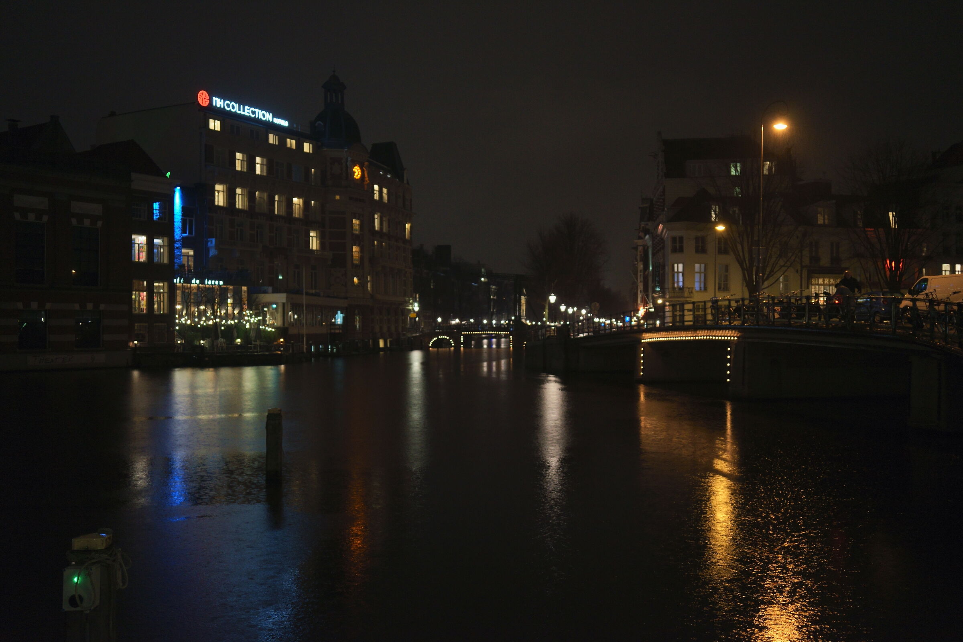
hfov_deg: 54.4
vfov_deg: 37.9
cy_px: 321
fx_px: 936
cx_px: 482
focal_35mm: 35
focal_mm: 35
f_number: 2.8
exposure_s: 1/20
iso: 320
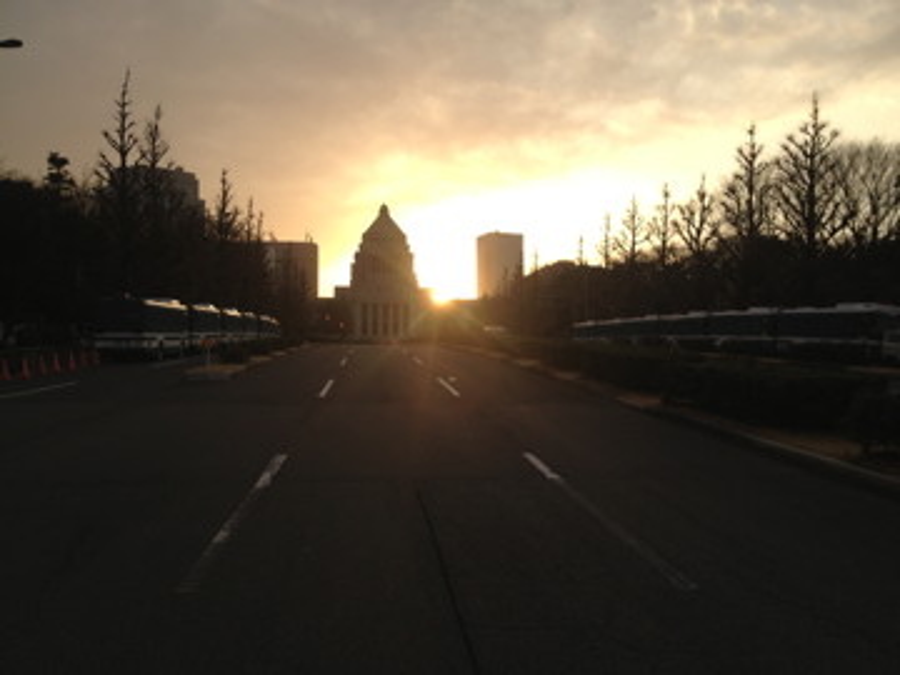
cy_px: 338
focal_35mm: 35
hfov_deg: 52.6
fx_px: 910
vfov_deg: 40.7
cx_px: 450
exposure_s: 1/690
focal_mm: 4.28
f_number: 2.4
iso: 50
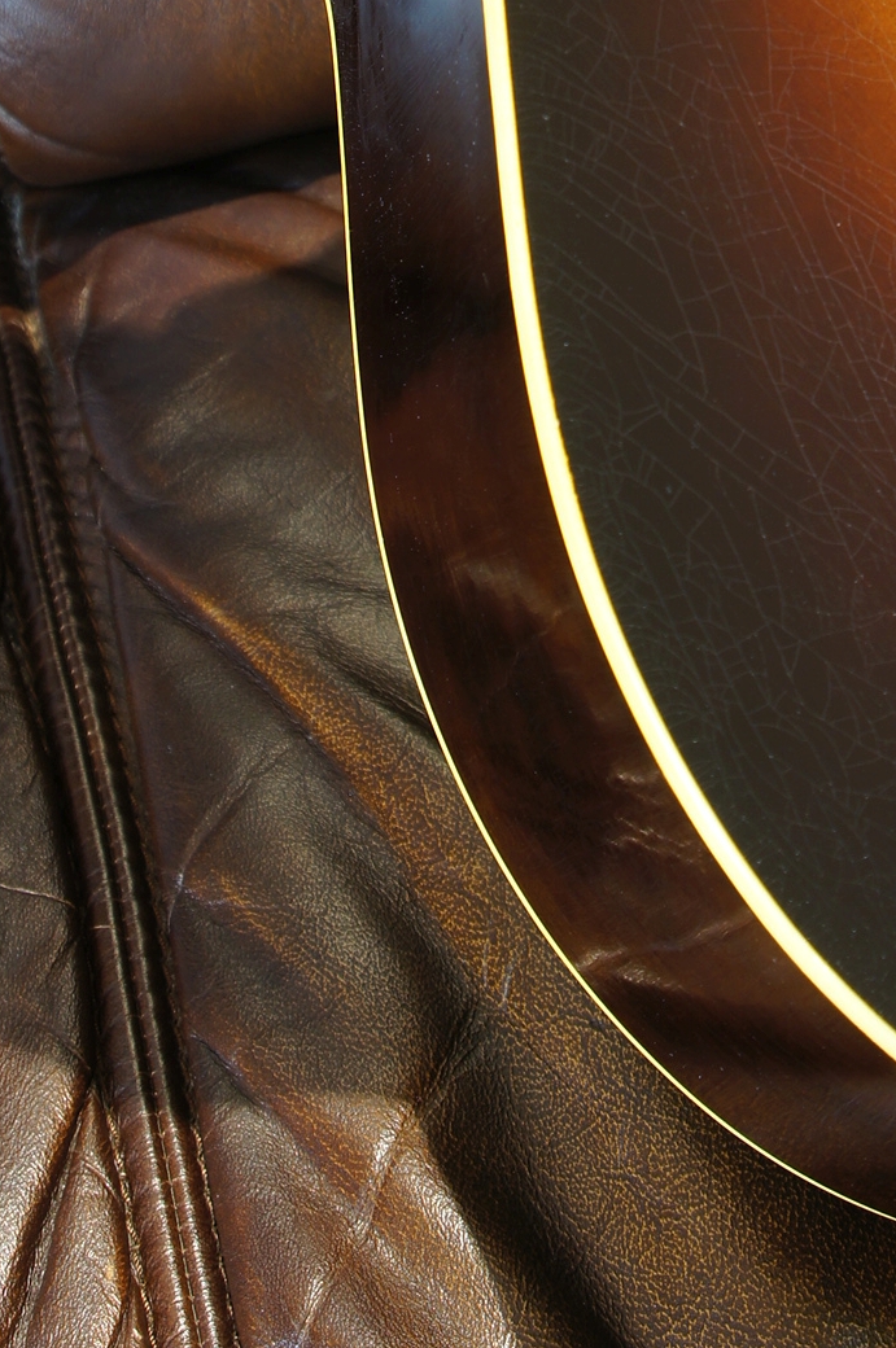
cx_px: 678
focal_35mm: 99
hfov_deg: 13.7
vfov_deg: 19.7
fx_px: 3704
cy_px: -130
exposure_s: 1/2
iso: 100
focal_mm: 30
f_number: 7.1
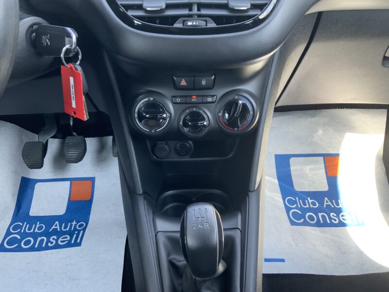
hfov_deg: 61.7
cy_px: 146
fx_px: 326
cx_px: 194
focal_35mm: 29
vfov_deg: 48.2
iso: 50
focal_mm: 3
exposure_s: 1/122
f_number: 1.8
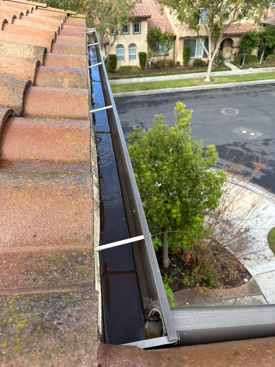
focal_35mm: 24
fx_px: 254
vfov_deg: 71.6
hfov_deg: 56.8
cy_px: 184
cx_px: 138
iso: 80
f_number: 1.78
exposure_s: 1/1019
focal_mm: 6.86
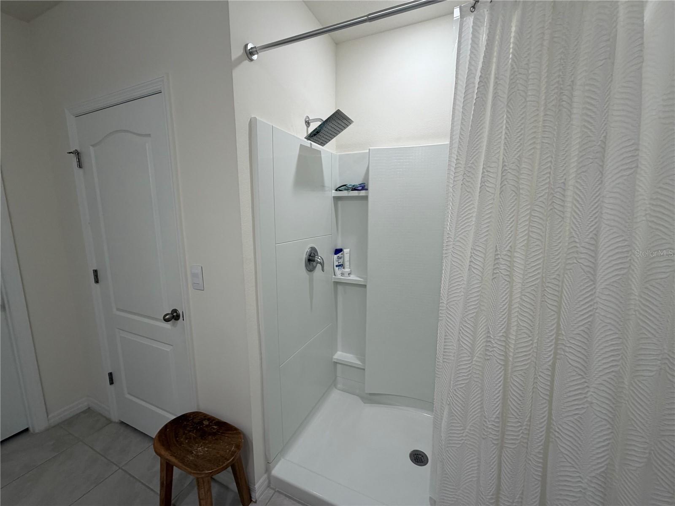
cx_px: 338
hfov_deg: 102.1
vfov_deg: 85.7
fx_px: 273
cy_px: 253
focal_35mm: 14
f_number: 2.2
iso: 125
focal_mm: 2.22
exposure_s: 1/120
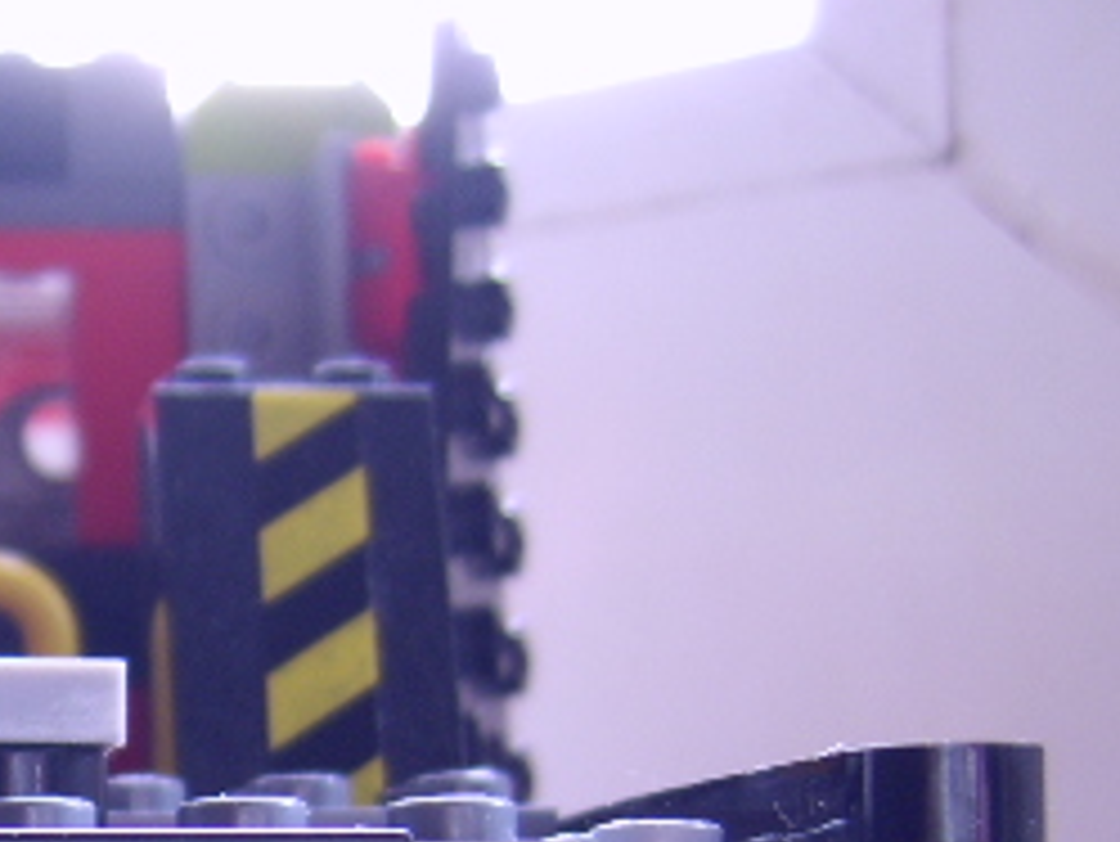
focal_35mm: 90
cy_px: 1040
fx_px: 2913
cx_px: -139
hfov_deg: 20.6
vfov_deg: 15.7
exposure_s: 1/8
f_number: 2.8
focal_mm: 5.95
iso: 100
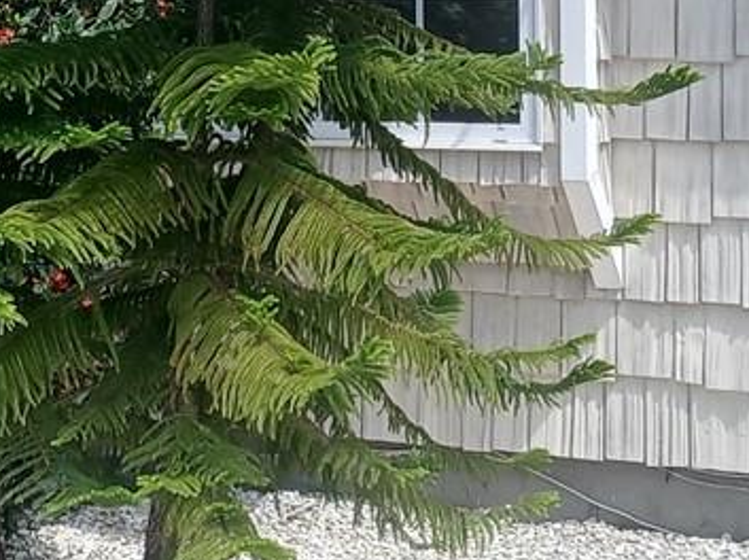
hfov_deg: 16.7
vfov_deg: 12.2
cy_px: -123
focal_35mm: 118
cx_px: 261
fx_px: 2551
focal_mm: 3.98
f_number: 1.8
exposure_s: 1/413
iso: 20
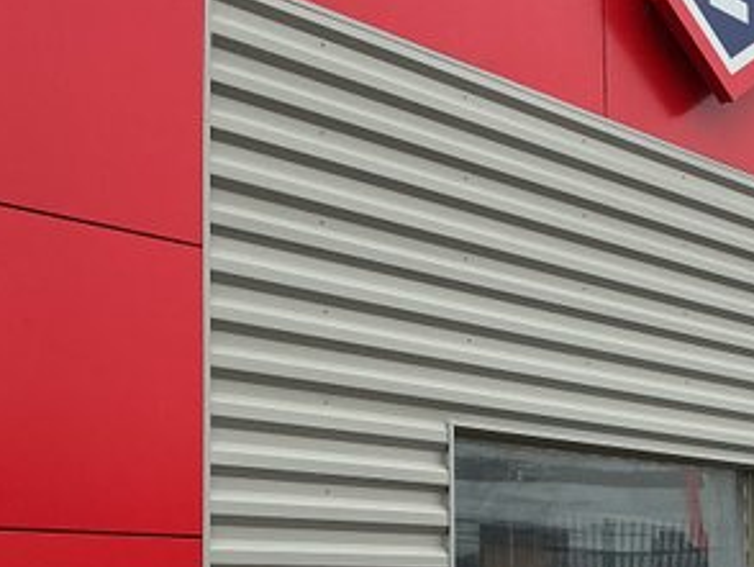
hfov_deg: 25.7
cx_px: 787
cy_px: 518
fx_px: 1548
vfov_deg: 20.3
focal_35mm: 71
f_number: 1.8
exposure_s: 1/120
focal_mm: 3
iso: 50
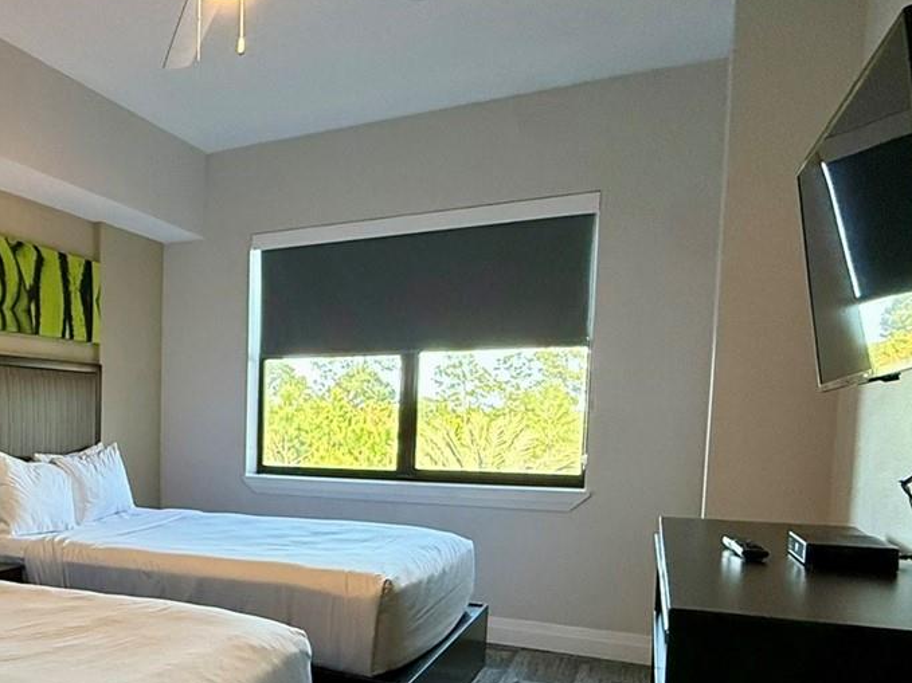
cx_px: 63
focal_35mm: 33
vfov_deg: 42.0
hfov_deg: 48.5
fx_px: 869
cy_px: 487
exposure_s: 1/120
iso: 160
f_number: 2.2
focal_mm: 2.22
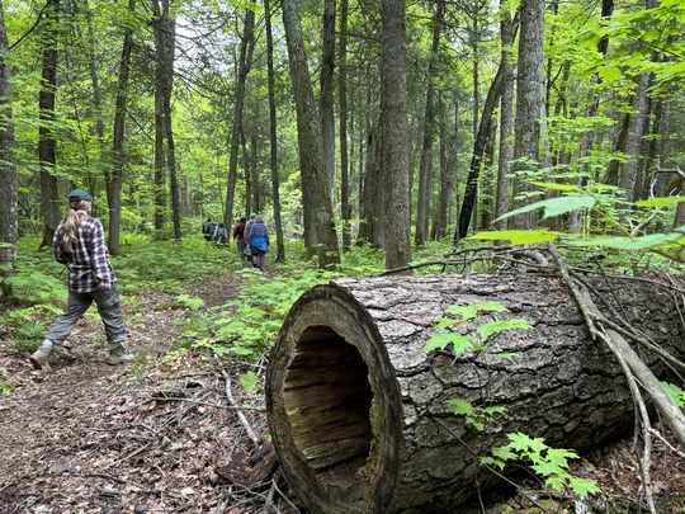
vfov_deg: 53.1
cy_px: 257
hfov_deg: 67.3
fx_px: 515
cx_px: 342
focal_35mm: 26
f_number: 1.6
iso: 125
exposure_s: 1/99
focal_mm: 5.96
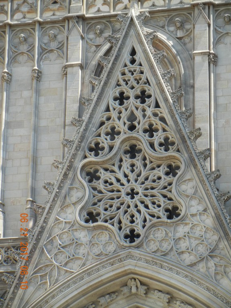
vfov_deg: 11.4
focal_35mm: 174
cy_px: 154
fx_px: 1548
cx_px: 116
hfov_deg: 8.5
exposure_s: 1/310
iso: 160
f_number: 4.6
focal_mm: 31.4
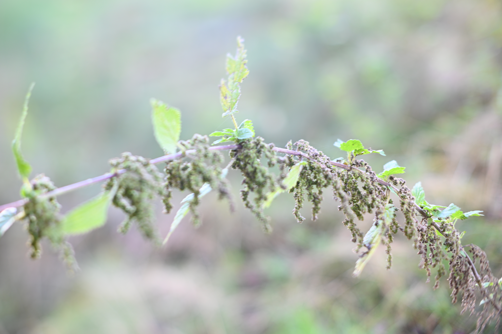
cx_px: 251
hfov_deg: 39.6
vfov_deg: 27.0
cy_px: 167
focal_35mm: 50
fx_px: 697
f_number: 1.4
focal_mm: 50
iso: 220
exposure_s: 1/100
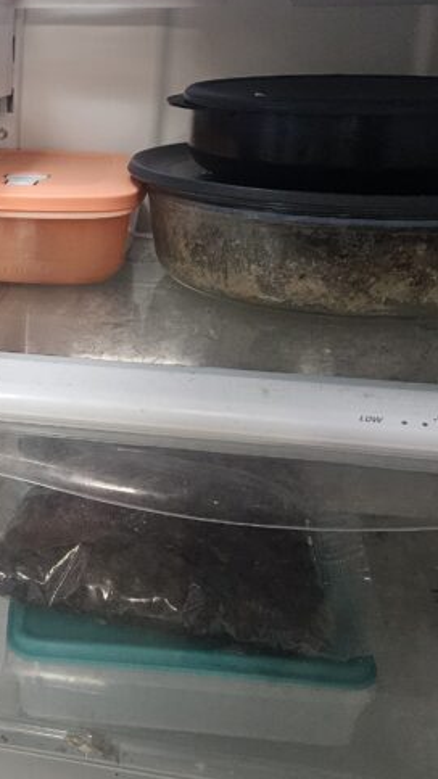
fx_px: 1095
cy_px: 341
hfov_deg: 20.8
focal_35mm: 53
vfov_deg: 39.1
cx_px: -114
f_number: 1.8
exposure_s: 1/120
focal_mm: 5.4
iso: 1000
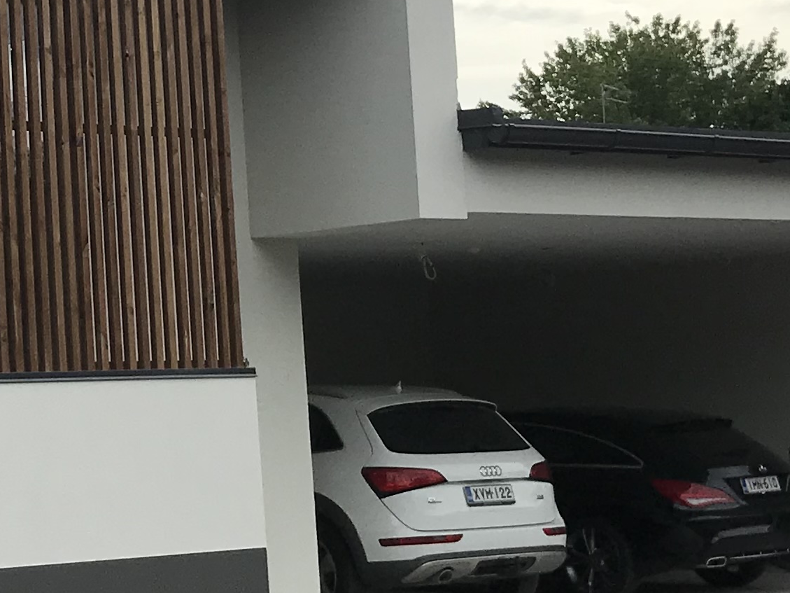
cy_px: 130
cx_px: -150
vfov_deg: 14.7
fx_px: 2282
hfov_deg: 18.6
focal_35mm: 100
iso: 20
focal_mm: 3.99
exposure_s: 1/2519
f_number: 1.8
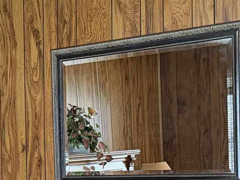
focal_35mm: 118
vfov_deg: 12.4
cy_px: 188
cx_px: -28
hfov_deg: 16.2
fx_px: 818
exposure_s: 1/40
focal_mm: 6.76
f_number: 1.78
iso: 800
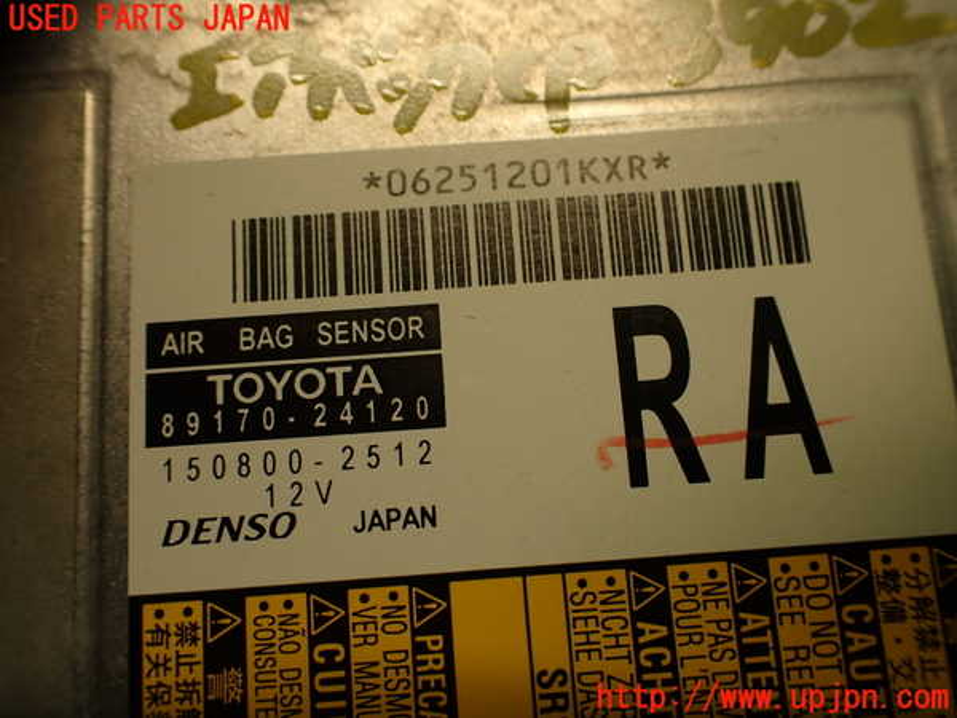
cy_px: 359
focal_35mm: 32
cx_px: 478
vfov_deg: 44.2
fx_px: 885
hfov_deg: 56.8
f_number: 2.4
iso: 125
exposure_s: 1/60
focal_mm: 5.79
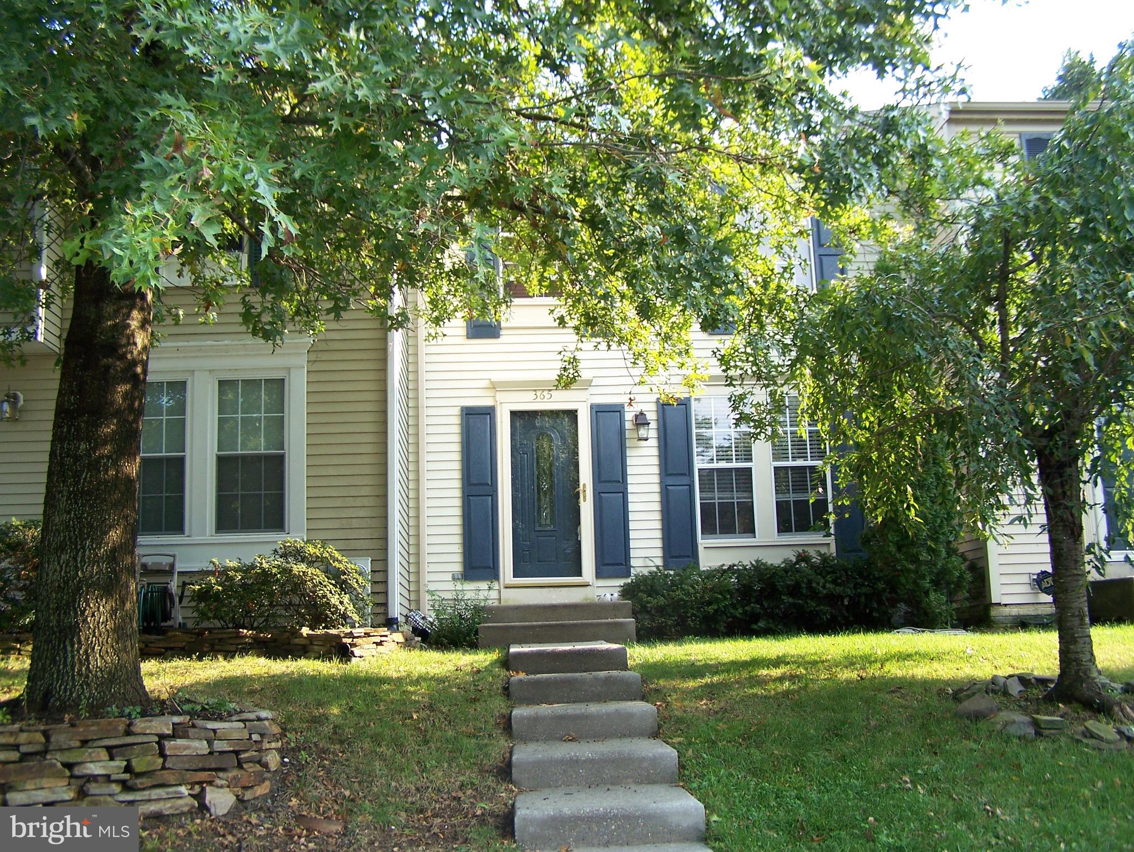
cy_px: 426
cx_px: 567
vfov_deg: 37.8
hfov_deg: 48.9
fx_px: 1246
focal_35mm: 38
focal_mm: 6.3
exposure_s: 1/160
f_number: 2.8
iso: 80
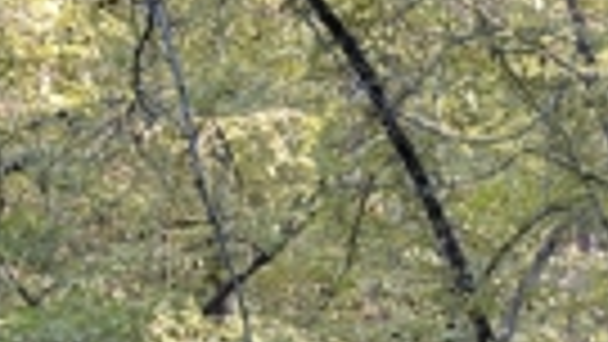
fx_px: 2499
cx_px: 504
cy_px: 513
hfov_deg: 13.8
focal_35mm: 155
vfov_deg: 7.7
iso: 160
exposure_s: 1/60
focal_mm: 6.86
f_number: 1.78
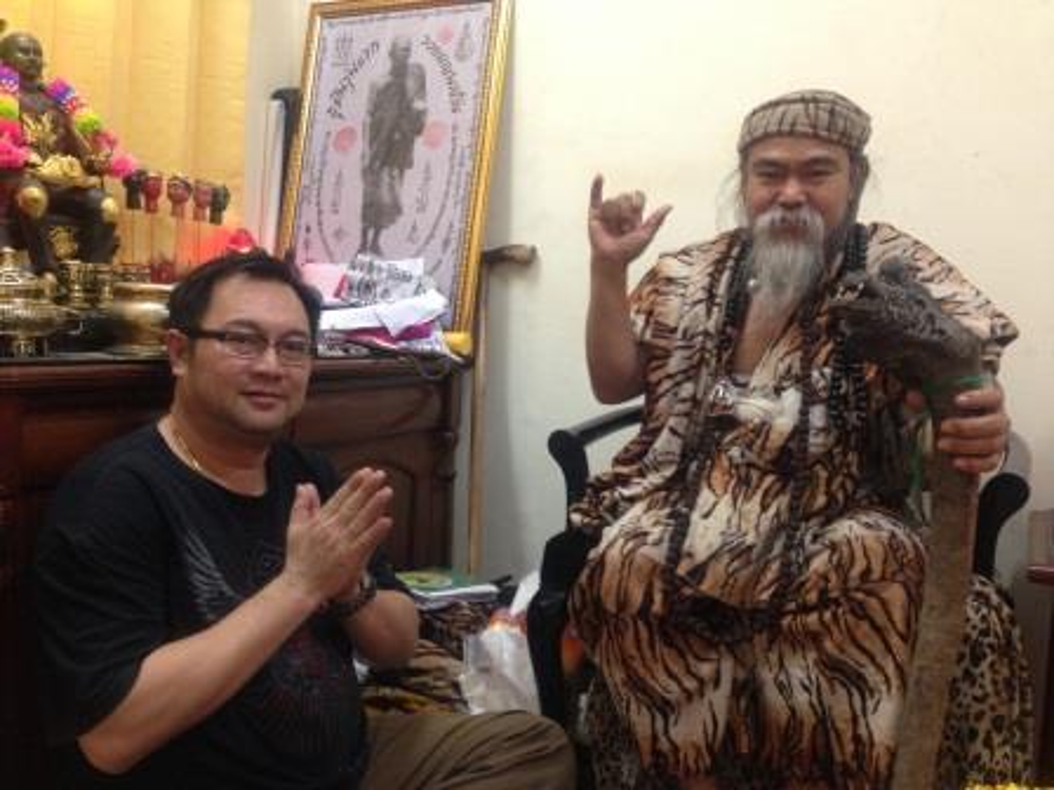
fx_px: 1005
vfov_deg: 42.9
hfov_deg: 55.4
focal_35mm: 33
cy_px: 395
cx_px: 527
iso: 250
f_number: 2.4
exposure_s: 1/20
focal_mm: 4.13
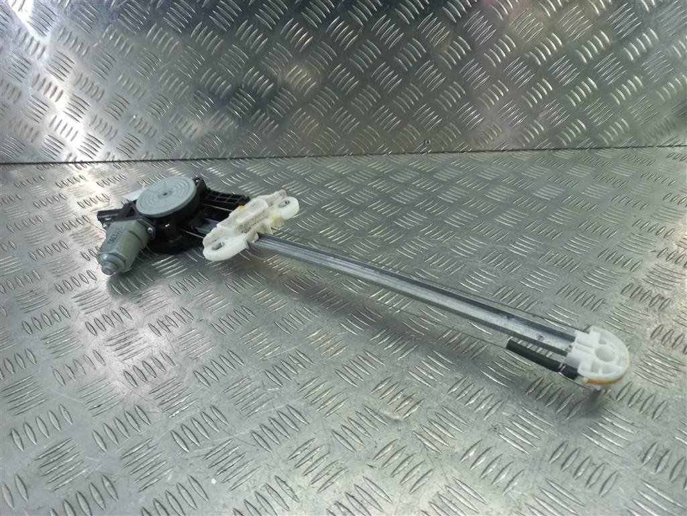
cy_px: 258
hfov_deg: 69.4
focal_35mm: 25
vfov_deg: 54.9
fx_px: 496
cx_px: 344
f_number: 1.8
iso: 64
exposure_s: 1/50
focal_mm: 4.6
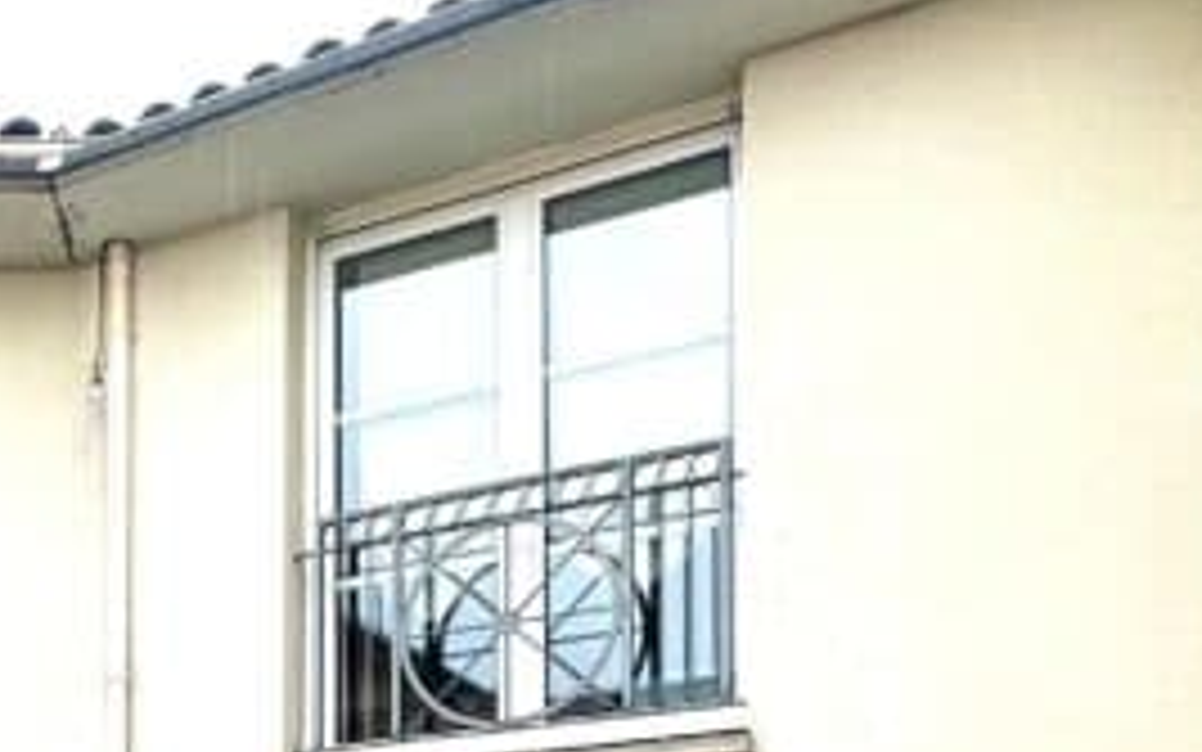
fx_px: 1868
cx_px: -324
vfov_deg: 20.4
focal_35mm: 57
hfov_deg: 29.4
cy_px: 1031
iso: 40
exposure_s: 1/133
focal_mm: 2.22
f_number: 2.2
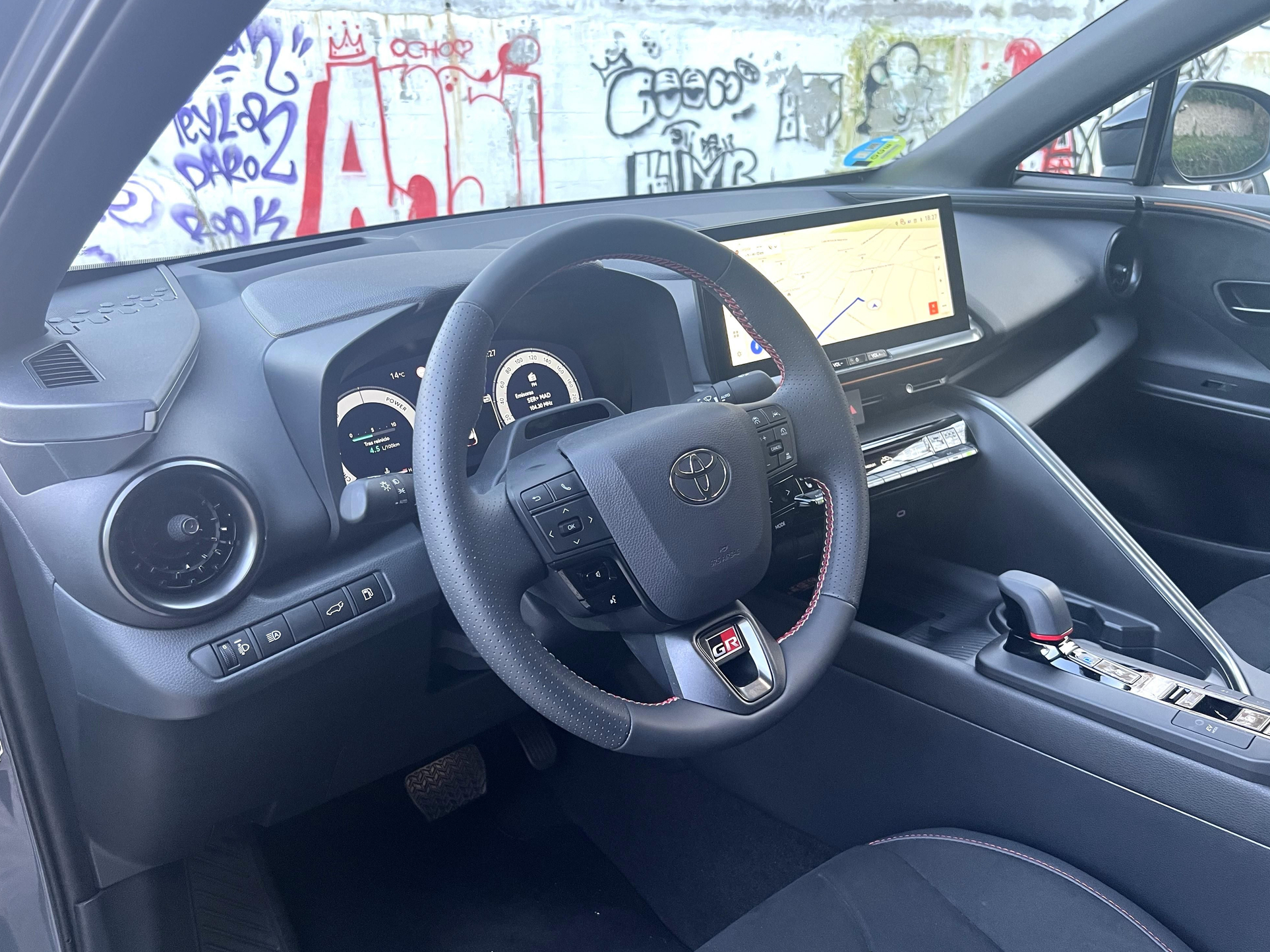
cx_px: 615
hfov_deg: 65.3
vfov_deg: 51.3
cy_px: 477
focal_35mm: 27
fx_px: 990
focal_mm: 5.7
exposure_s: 1/79
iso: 125
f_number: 1.5
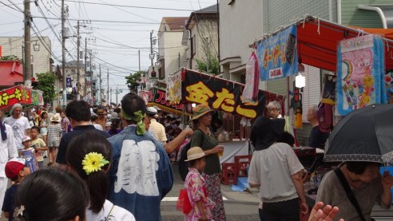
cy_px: 95
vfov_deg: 19.4
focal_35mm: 62
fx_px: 646
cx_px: 194
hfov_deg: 33.8
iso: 80
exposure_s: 1/500
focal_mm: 9.52
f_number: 4.5
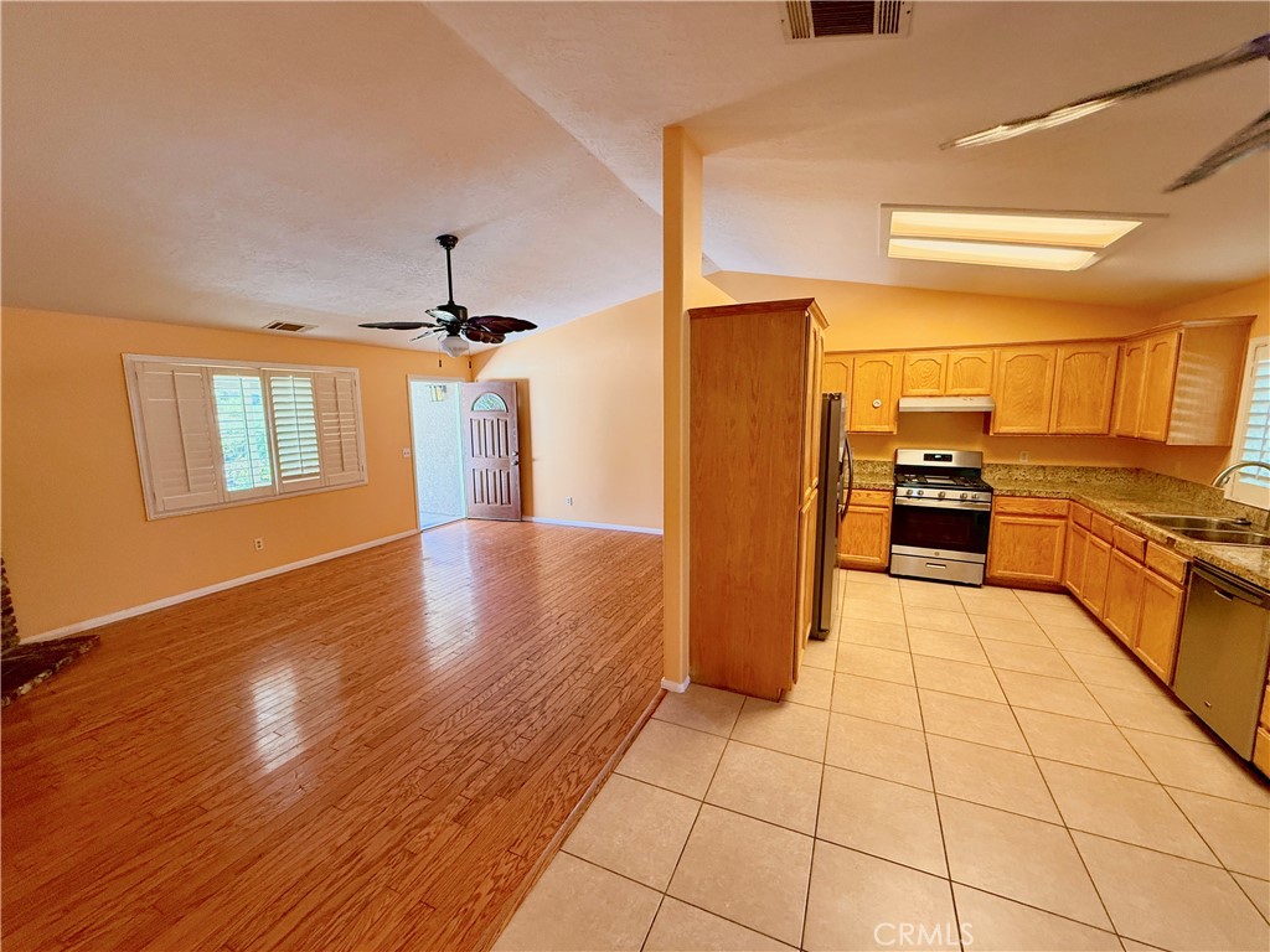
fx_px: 514
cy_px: 476
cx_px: 635
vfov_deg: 85.7
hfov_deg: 102.1
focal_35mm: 14
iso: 250
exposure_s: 1/120
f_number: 2.2
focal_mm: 2.22
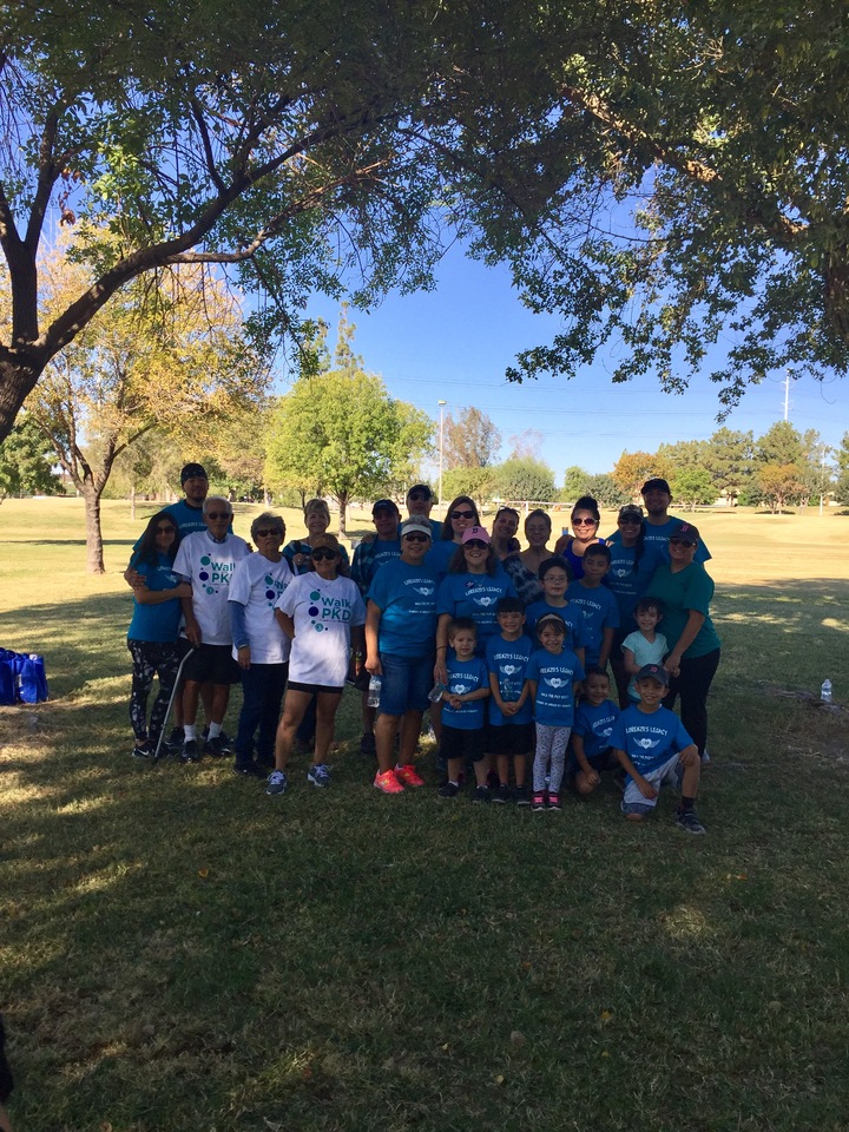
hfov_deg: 48.2
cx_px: 424
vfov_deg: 61.7
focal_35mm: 29
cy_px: 566
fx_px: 948
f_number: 2.2
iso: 32
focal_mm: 4.15
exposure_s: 1/1163
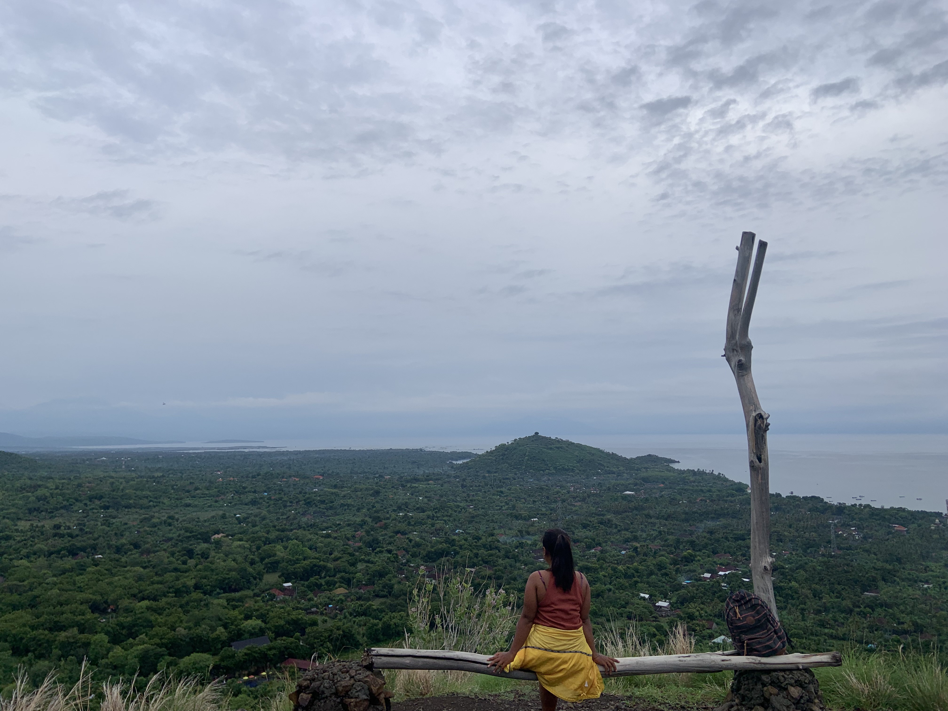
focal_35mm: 26
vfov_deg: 53.1
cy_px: 356
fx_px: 712
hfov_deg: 67.3
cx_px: 474
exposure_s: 1/754
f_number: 1.8
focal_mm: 4.25
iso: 25
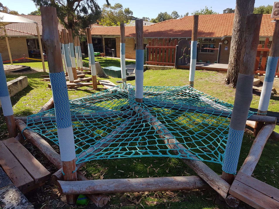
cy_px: 104
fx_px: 210
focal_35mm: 26
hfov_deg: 67.3
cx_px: 140
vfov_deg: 53.1
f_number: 1.7
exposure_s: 1/1396
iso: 50
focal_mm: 4.2
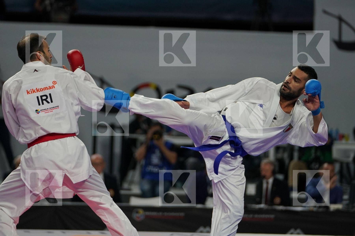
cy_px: 118
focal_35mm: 241
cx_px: 178
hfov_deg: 8.5
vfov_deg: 5.7
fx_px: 2376
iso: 1000
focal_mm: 161
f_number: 2.8
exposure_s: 1/1000
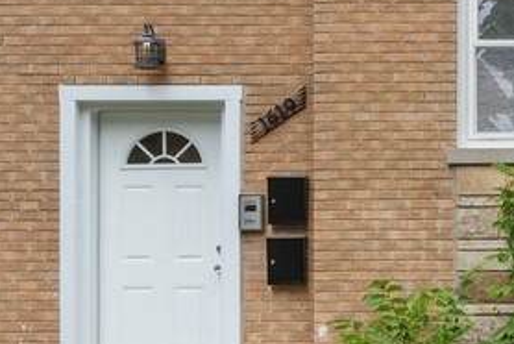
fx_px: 1015
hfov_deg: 26.7
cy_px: -35
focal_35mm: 71
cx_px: 529
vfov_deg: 18.5
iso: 200
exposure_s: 1/100
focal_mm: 22
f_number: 9
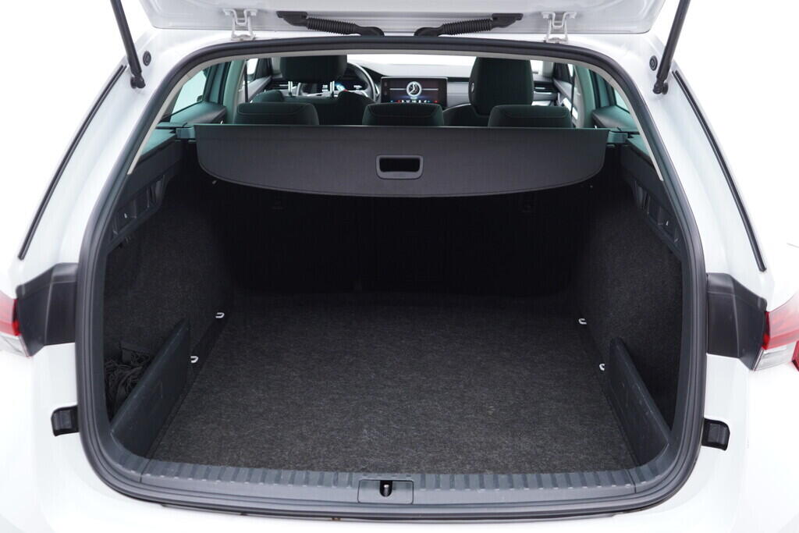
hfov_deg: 53.1
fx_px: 799
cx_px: 400
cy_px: 266
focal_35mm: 36
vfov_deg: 36.9
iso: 250
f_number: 2.8
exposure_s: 1/40
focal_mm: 24
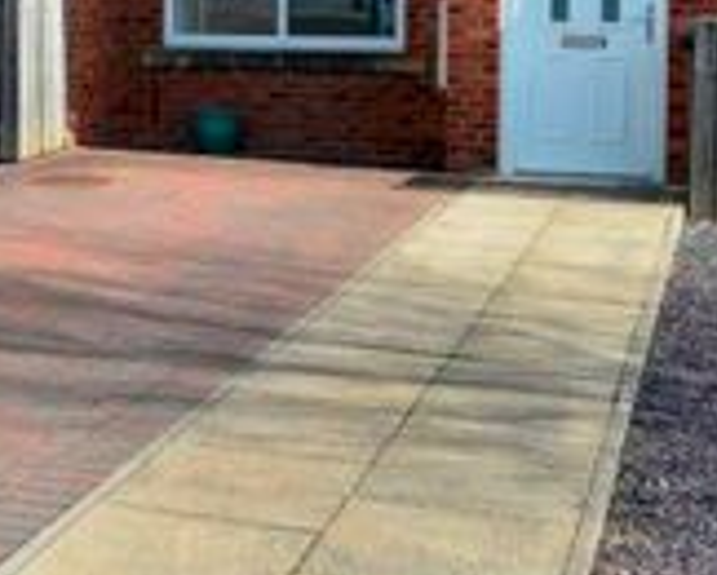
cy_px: 91
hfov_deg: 23.7
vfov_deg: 19.2
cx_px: 120
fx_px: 1679
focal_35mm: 79
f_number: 8
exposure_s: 1/250
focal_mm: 13
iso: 180
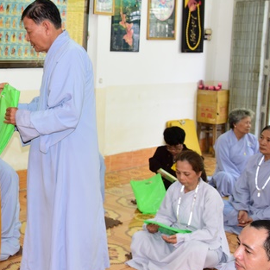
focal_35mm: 60
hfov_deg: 27.2
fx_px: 529
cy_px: 94
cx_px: 10
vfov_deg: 28.5
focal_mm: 34
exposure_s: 1/30
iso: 800
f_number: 5
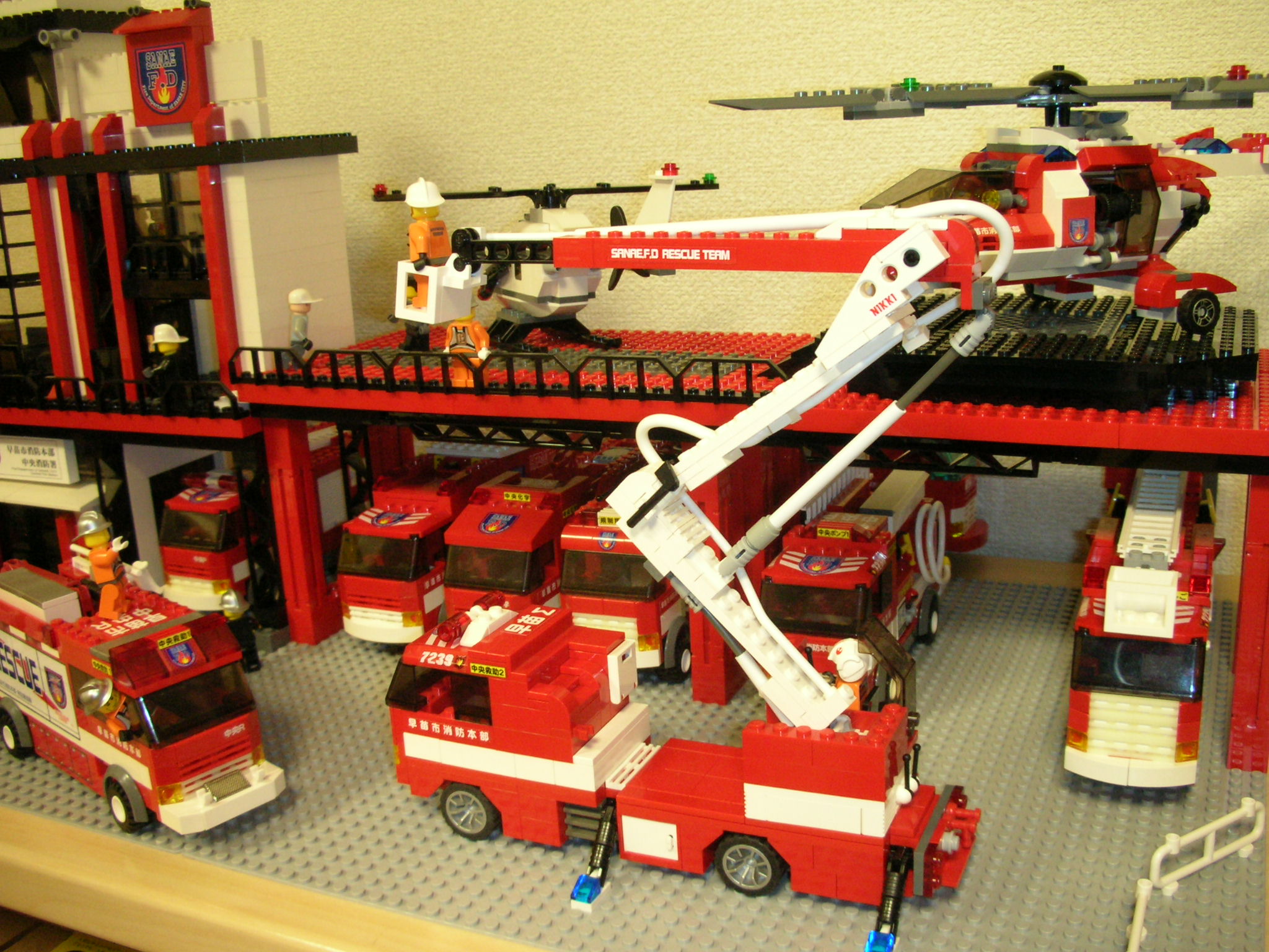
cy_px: 476
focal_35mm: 35
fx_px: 1283
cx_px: 634
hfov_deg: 52.6
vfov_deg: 40.7
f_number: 3
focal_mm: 5.8
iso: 200
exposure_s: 1/22.2
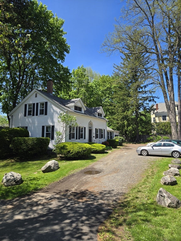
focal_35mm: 23
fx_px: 160
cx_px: 90
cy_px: 120
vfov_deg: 73.9
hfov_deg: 58.9
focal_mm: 5.4
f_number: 1.8
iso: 25
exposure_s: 1/1030
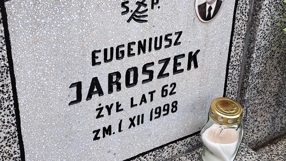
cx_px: 145
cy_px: 66
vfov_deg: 42.7
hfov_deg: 69.9
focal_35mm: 27
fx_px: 205
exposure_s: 1/275
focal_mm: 5.23
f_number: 1.8
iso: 50
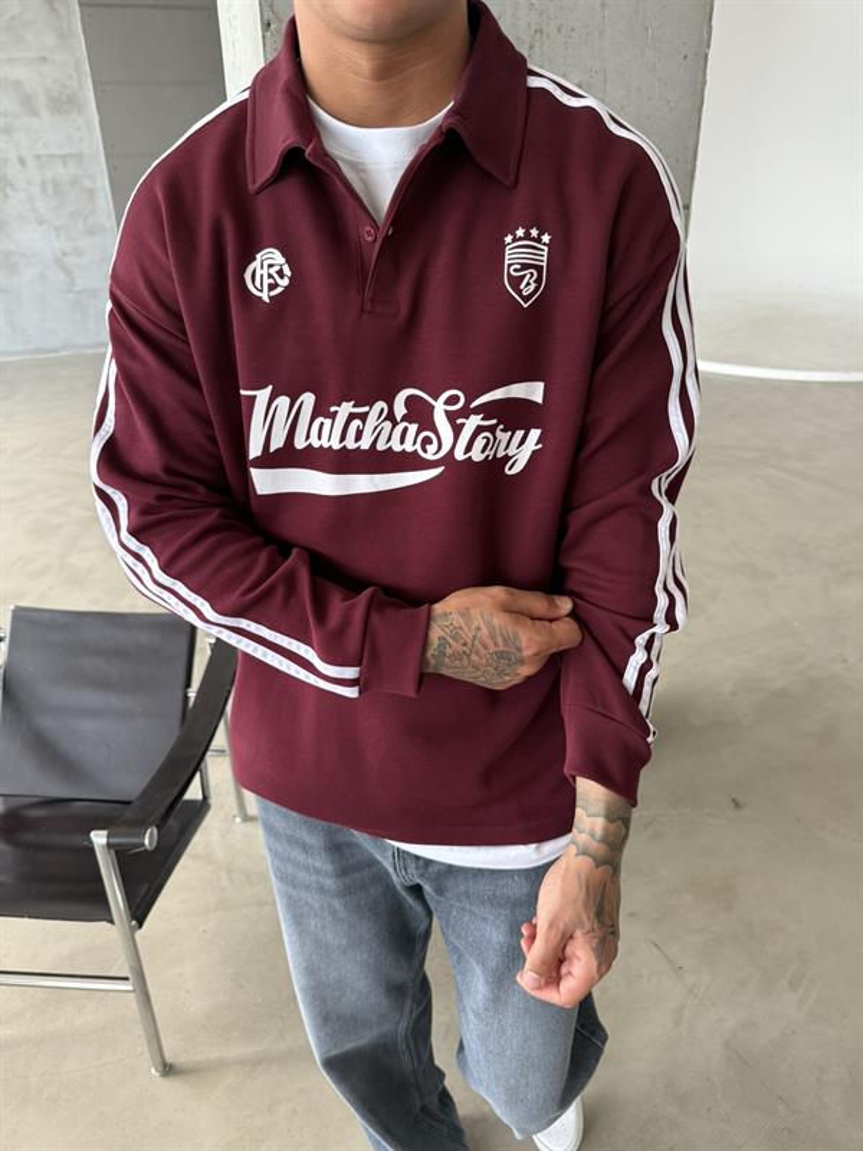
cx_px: 432
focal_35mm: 24
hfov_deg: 56.8
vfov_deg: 71.6
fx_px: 798
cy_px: 576
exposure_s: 1/60
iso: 250
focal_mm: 6.76
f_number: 1.78
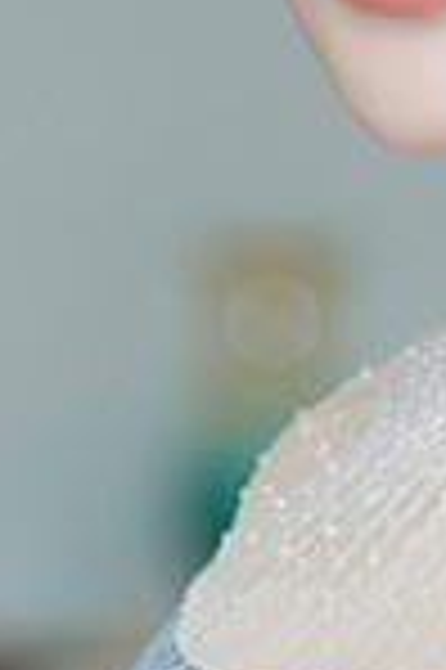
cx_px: 478
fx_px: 11827
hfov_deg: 2.2
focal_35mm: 635
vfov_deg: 3.2
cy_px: 710
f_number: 3.5
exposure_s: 1/250
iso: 500
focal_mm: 105
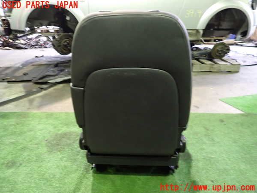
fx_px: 186
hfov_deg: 69.4
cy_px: 96
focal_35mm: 25
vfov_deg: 54.9
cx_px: 128
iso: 800
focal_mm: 4.5
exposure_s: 1/15
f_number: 2
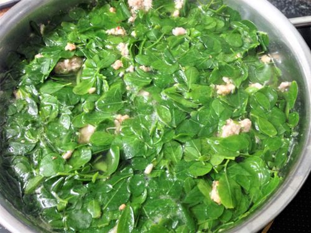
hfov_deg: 55.4
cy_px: 116
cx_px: 156
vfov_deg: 42.9
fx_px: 296
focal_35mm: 33
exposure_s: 1/20
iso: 160
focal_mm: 4.12
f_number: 2.4
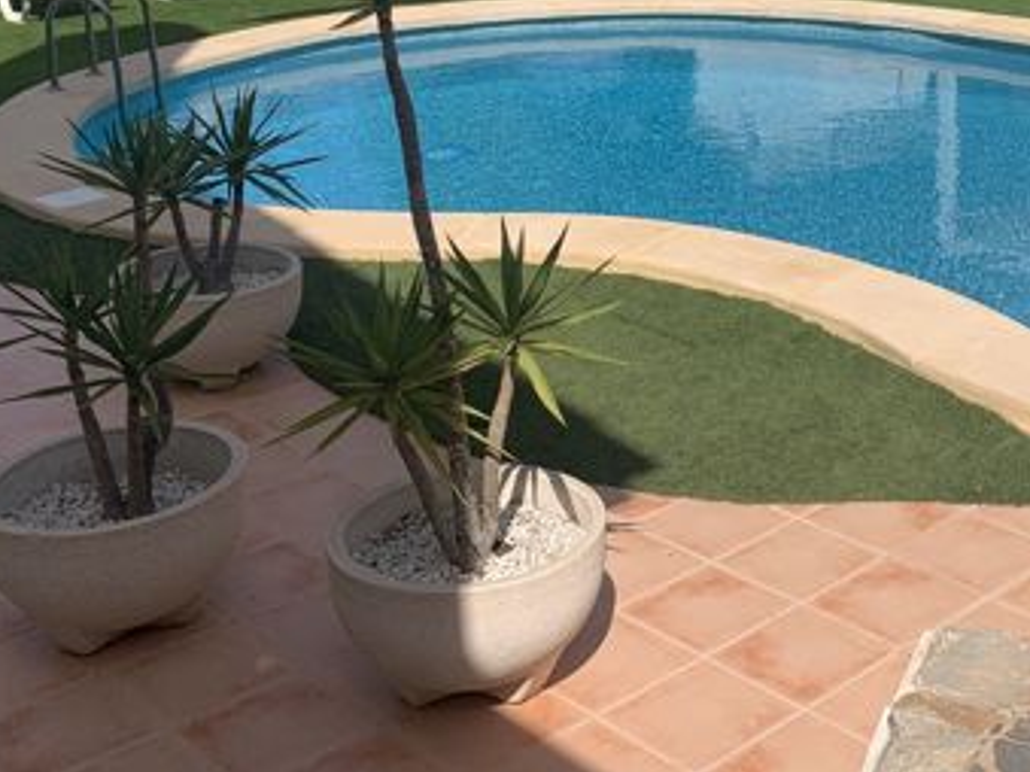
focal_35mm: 54
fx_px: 1606
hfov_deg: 34.4
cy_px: 70
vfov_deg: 26.1
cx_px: 840
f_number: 1.8
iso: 25
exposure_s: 1/4274
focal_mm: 4.25
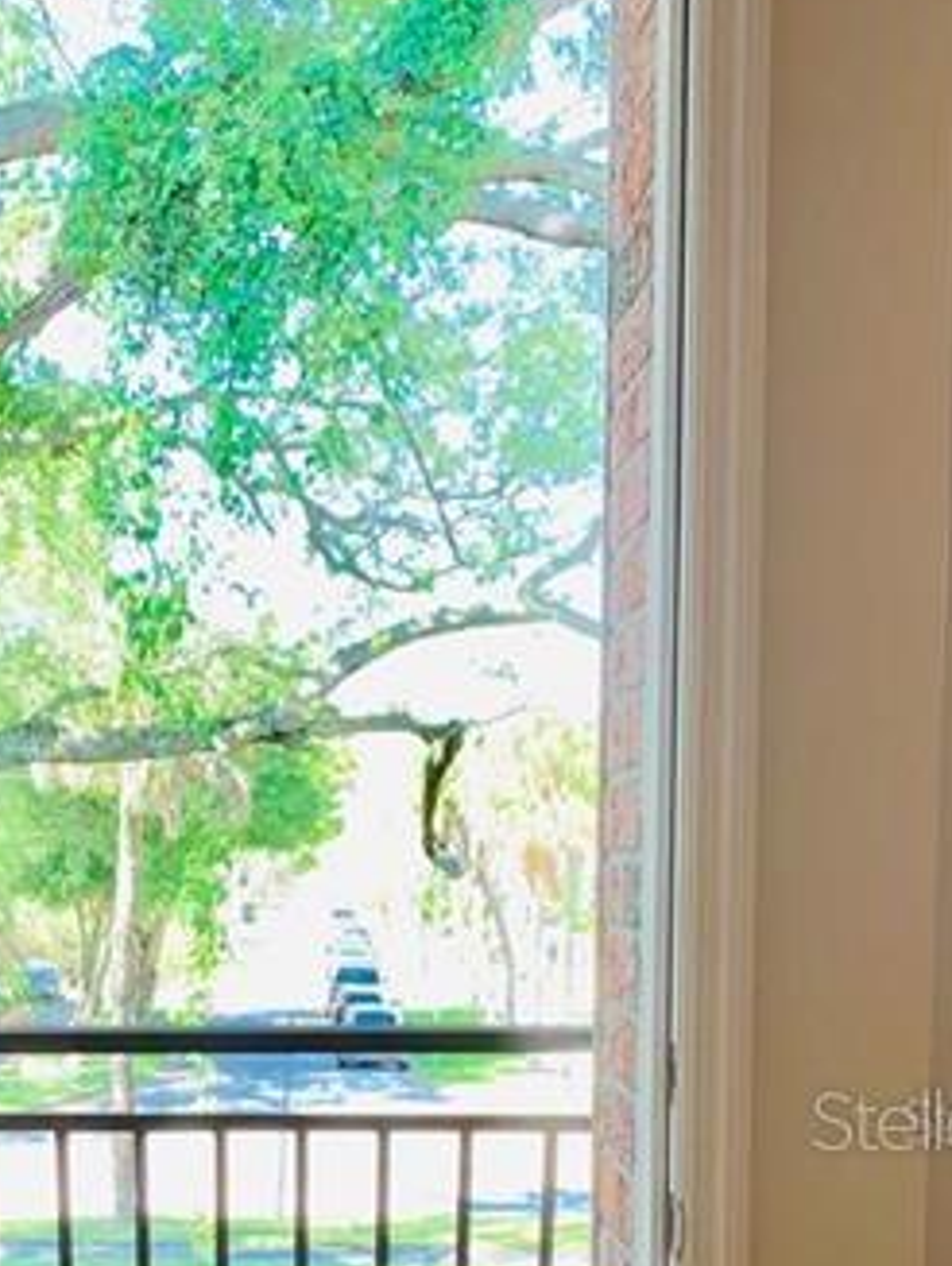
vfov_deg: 30.4
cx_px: 62
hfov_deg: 23.3
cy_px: 1119
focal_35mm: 61
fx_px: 2232
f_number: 1.8
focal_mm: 4.25
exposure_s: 1/120
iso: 32
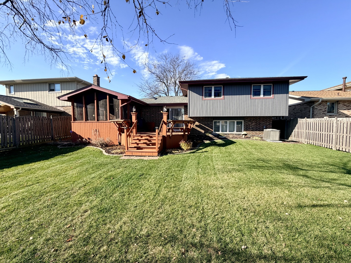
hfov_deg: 102.1
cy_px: 132
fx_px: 142
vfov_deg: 85.7
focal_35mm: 14
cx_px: 176
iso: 40
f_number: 2.2
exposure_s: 1/770
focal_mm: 2.22
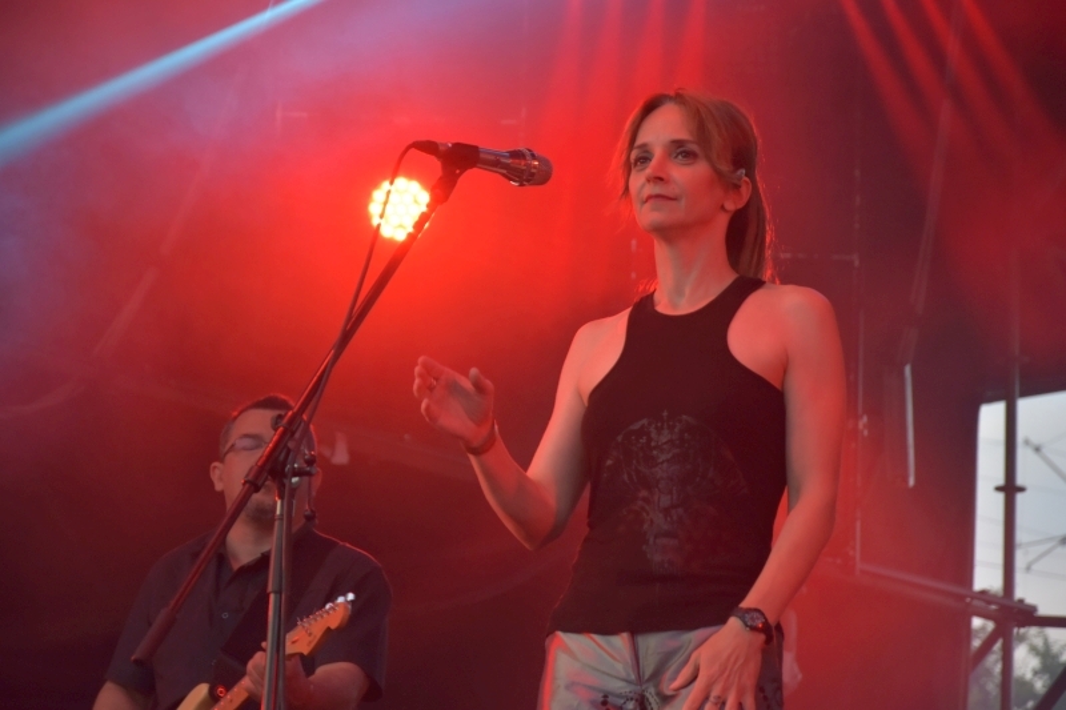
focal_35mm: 147
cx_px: 533
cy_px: 355
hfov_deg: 14.0
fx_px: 4352
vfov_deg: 9.3
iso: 1000
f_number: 5.6
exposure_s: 1/320
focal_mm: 98
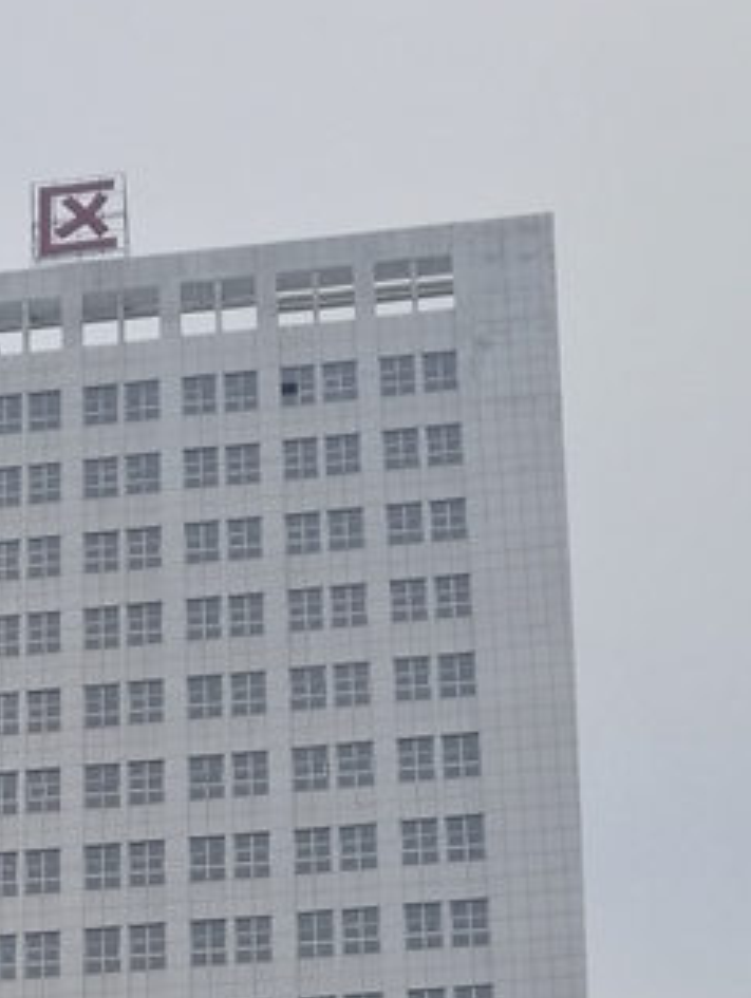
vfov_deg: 18.6
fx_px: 2800
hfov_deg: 15.0
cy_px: 1354
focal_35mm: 97
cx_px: 0
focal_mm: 4.04
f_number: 2
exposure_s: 1/382
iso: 50
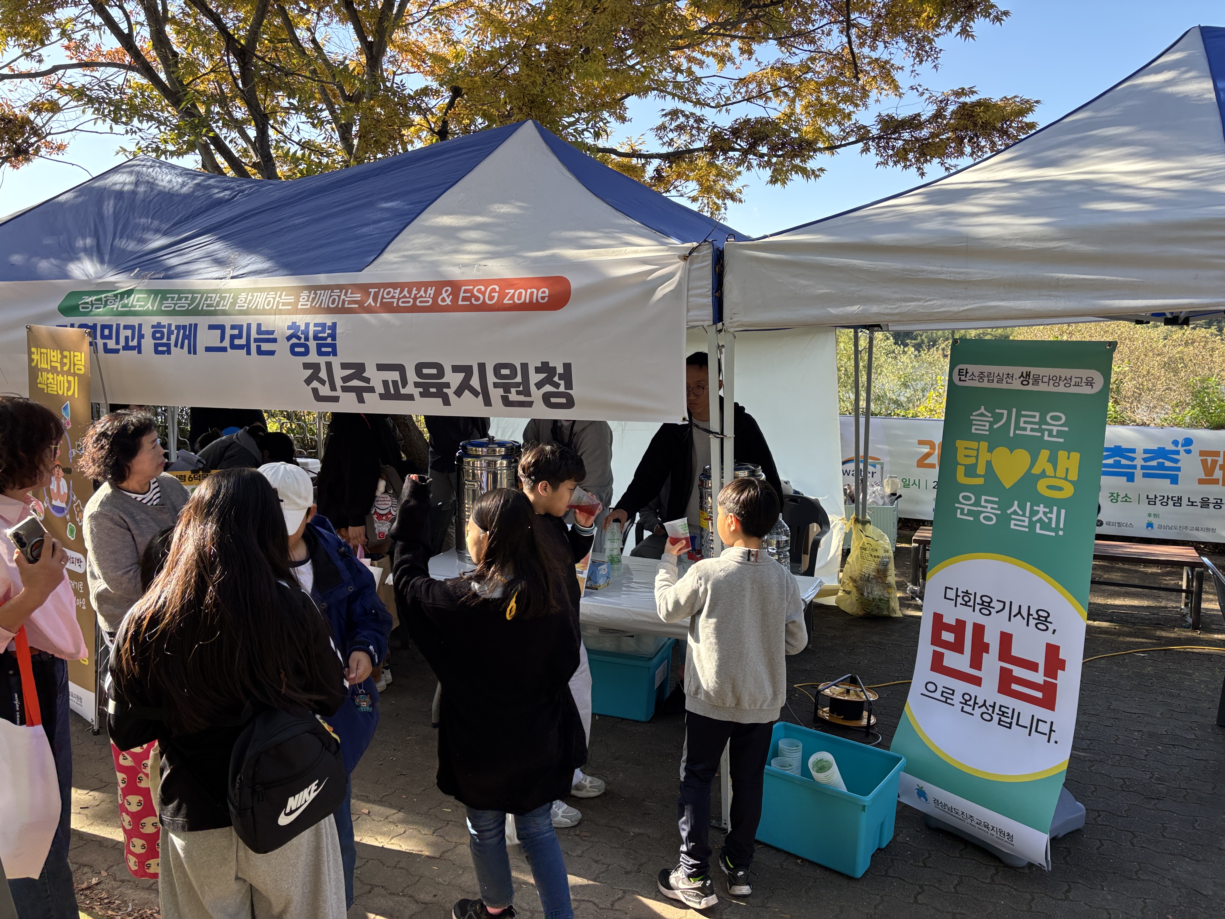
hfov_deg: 67.3
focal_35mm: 26
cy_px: 460
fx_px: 920
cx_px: 612
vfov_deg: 53.1
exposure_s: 1/452
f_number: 1.6
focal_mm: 5.96
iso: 50
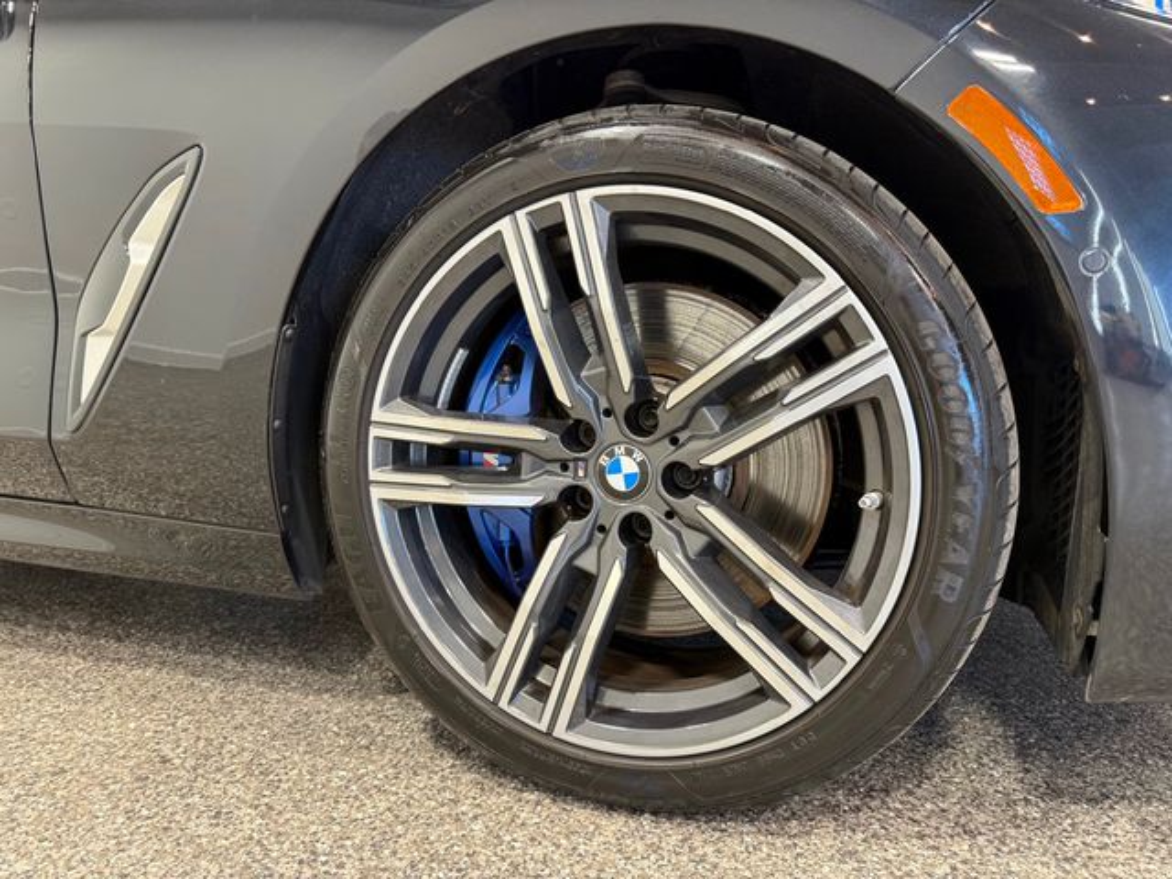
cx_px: 586
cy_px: 440
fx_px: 813
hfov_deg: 71.6
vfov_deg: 56.8
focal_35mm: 24
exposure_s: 1/120
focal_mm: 6.76
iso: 160
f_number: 1.78
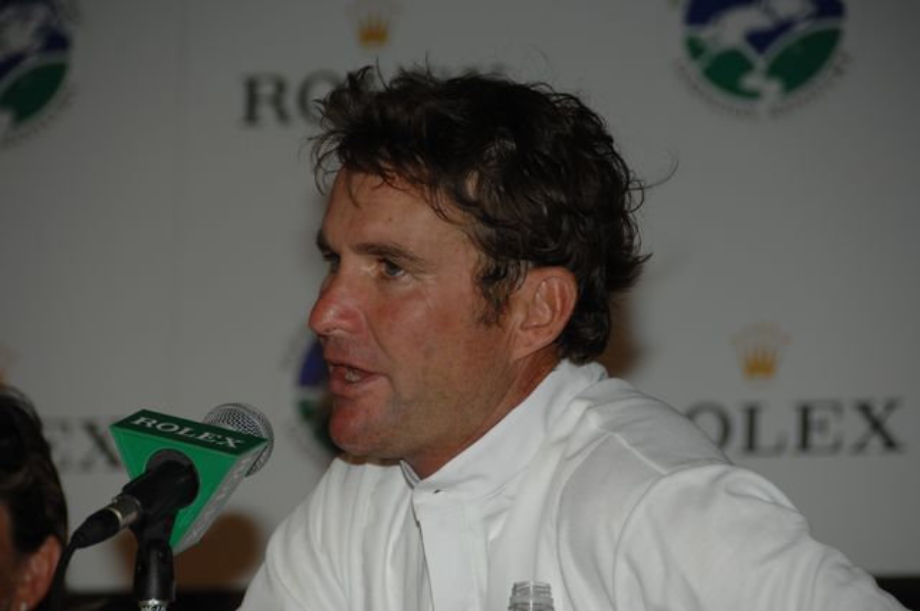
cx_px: 460
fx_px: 7657
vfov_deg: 4.6
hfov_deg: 6.9
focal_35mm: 300
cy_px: 306
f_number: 5.6
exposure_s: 1/125
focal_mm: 200
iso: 200
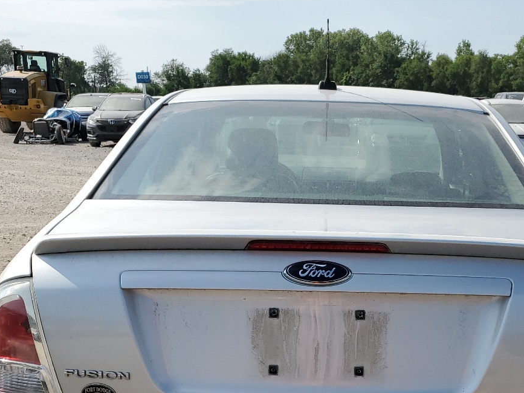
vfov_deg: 29.2
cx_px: 341
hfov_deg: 39.3
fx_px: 726
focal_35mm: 48
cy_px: 345
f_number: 1.5
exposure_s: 1/5000
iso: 50
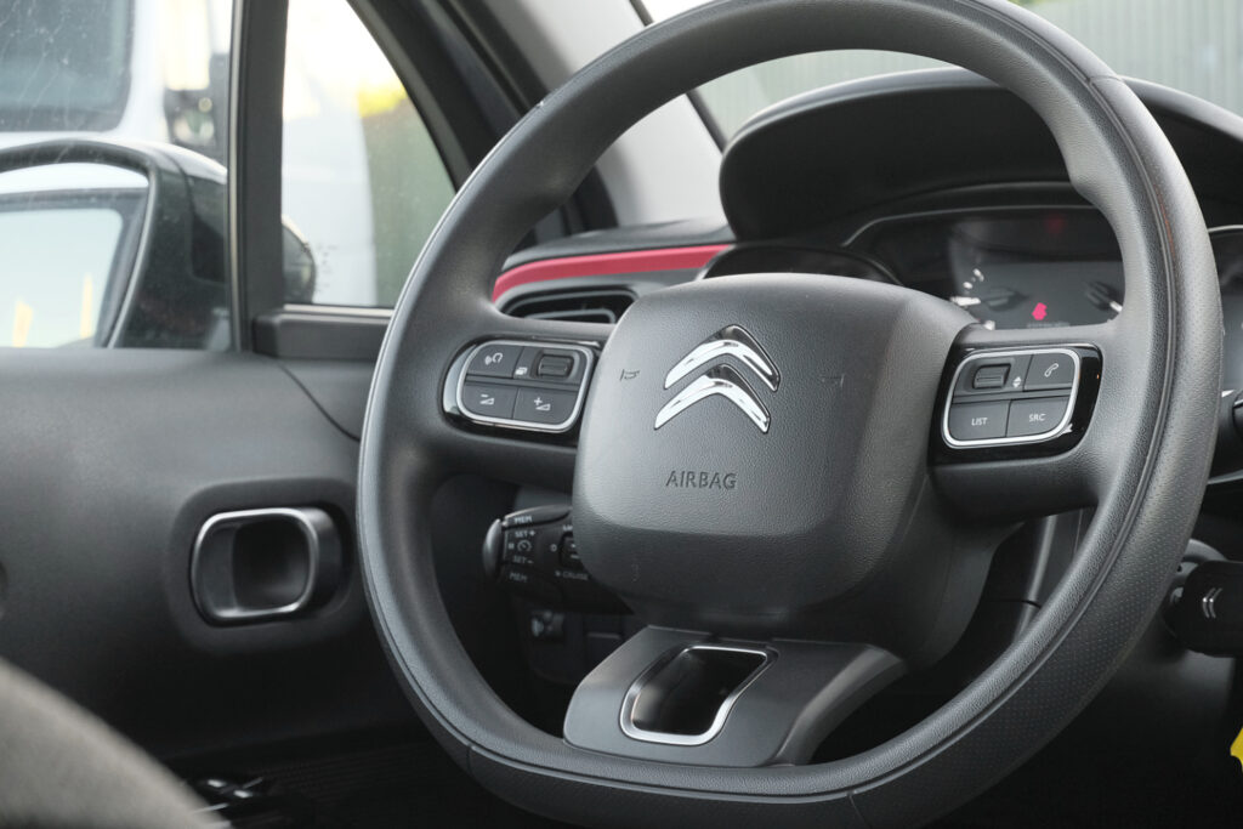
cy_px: 414
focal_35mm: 68
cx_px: 622
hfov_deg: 29.7
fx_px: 2348
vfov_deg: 20.0
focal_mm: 45
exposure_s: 1/50
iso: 2000
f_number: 7.1
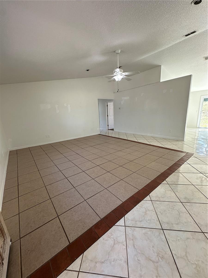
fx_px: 112
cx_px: 104
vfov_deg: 102.1
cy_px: 139
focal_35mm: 14
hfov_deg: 85.7
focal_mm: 2.22
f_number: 2.2
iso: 125
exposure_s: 1/99
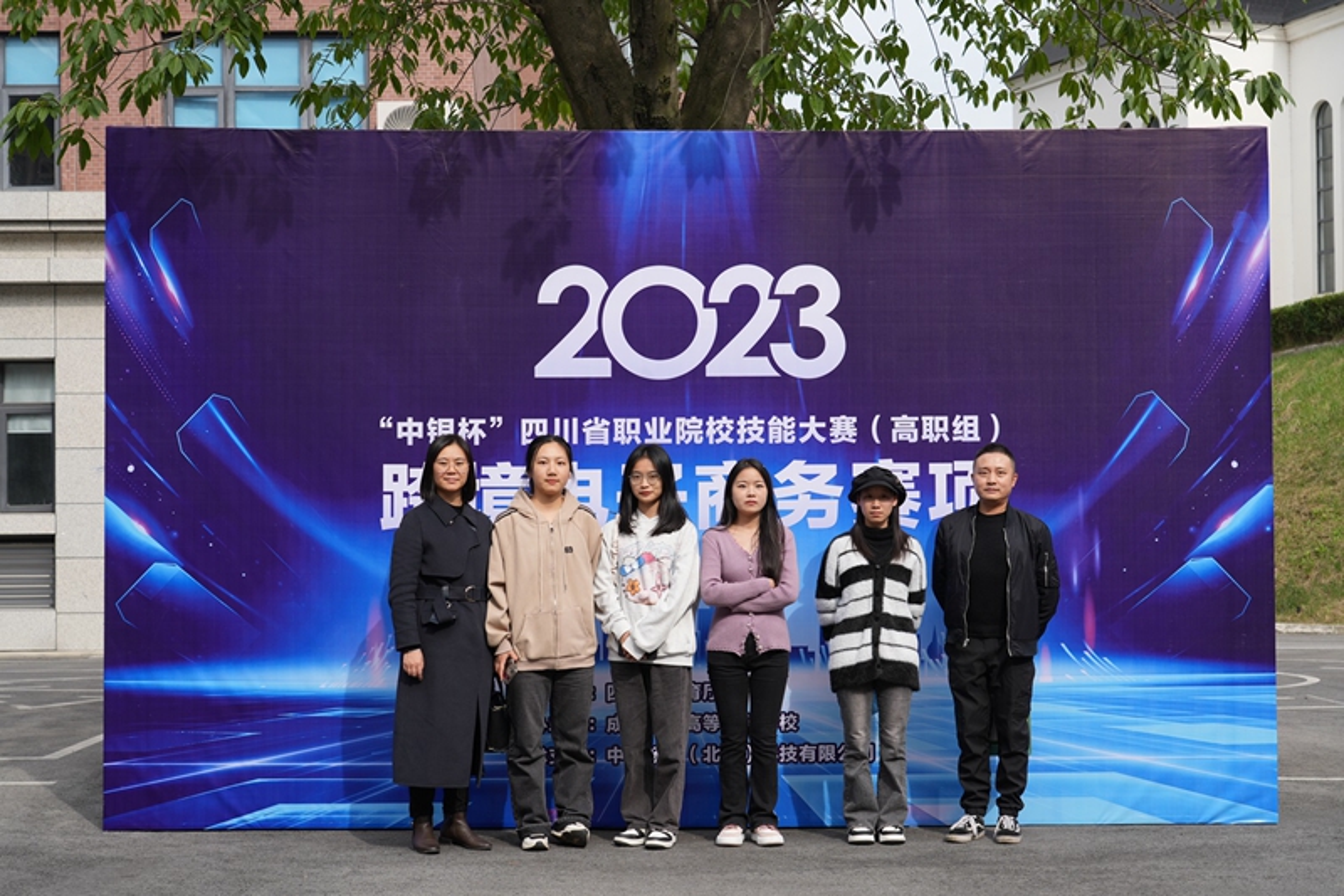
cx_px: 672
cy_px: 448
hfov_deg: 33.4
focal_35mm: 60
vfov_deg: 22.6
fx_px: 2239
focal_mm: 60
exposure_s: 1/200
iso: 100
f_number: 6.3
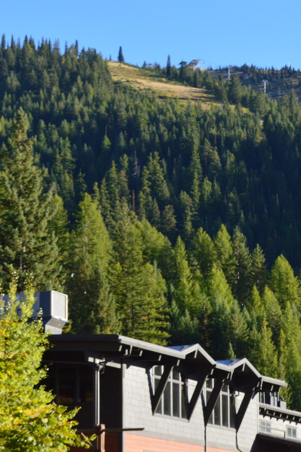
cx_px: 433
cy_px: 225
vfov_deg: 14.7
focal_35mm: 140
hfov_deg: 9.6
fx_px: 1756
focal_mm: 46
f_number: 10
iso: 400
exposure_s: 1/200
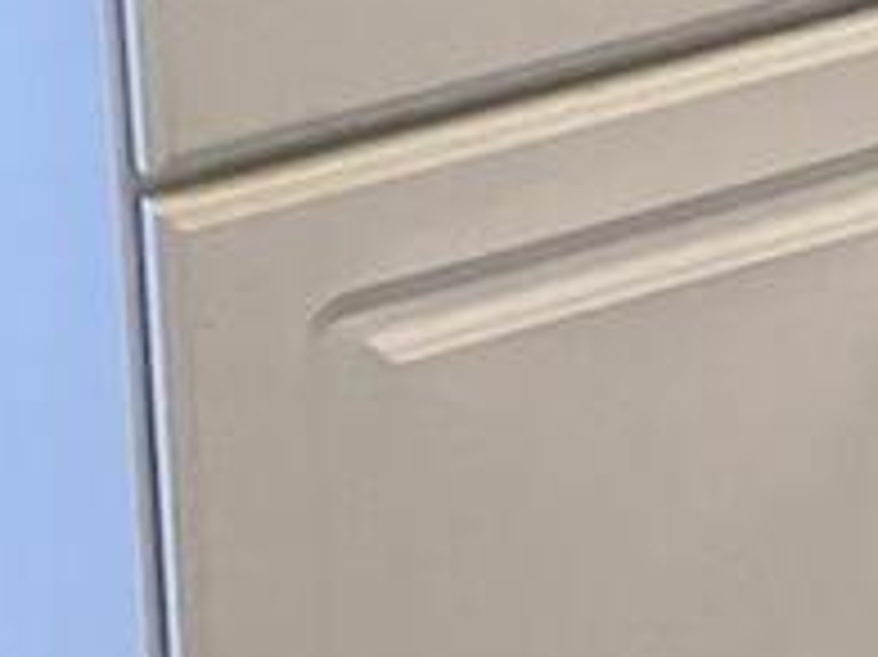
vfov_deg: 6.6
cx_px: 2071
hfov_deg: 8.7
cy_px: -1202
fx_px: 5247
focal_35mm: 207
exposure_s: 1/40
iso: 250
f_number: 1.8
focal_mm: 3.99
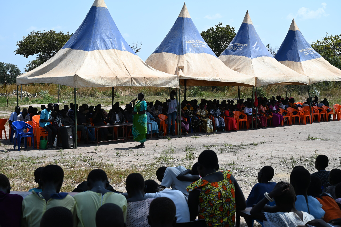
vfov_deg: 27.0
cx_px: 170
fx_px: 473
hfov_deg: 39.6
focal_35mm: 50
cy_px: 114
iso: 100
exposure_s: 1/250
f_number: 8
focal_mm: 50
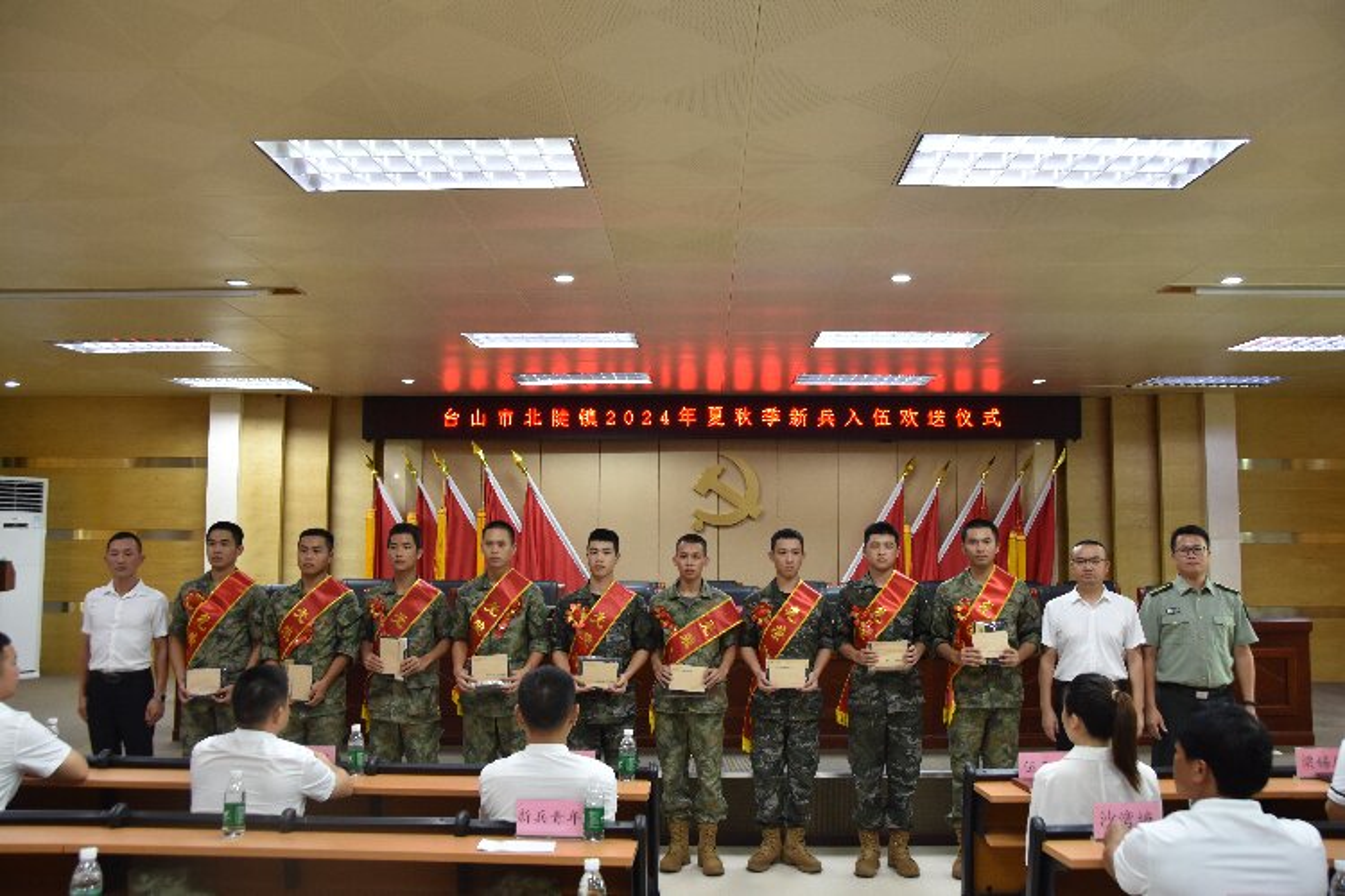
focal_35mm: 30
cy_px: 448
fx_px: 1121
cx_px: 672
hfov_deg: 61.9
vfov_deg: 43.6
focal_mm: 20
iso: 800
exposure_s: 1/80
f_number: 4.5
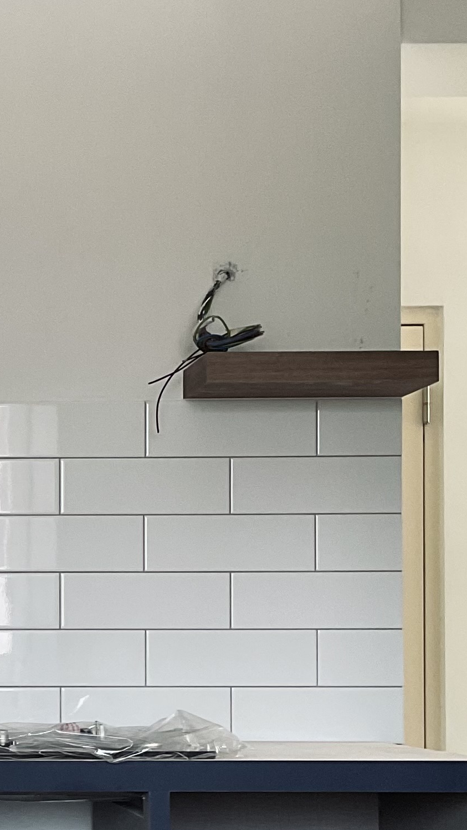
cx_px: -205
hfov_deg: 13.5
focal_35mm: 85
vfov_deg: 24.7
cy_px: 643
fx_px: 1872
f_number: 1.8
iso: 50
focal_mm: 3
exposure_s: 1/100
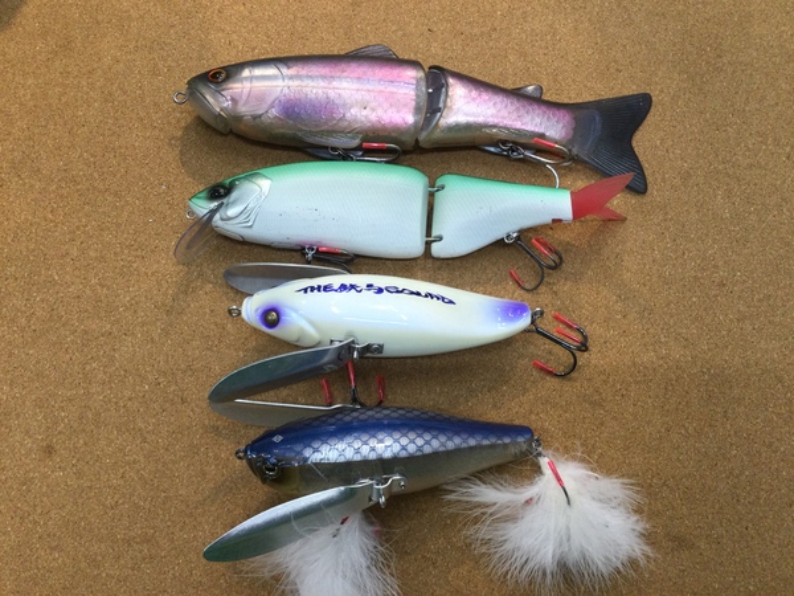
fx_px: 711
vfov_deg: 45.4
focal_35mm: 31
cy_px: 298
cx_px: 397
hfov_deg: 58.4
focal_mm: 3.3
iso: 25
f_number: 2.4
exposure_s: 1/40
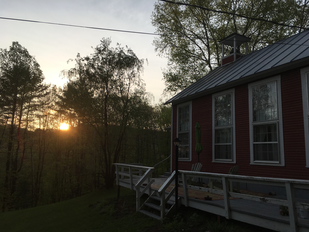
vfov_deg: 48.2
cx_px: 154
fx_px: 259
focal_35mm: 29
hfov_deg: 61.7
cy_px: 116
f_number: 2.2
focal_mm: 4.15
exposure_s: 1/1183
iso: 25
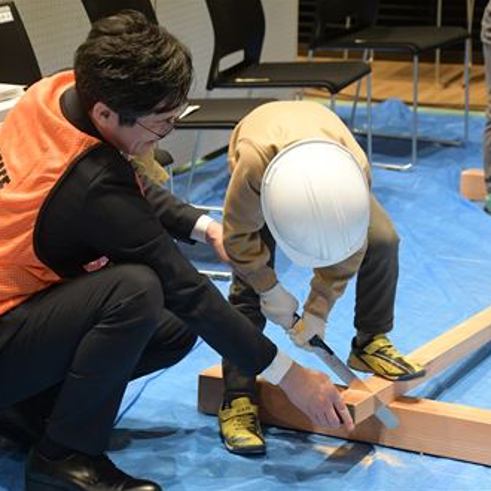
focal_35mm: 112
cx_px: 234
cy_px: 245
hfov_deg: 15.6
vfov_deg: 15.6
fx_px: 1797
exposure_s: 1/100
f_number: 4.8
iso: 3200
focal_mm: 58
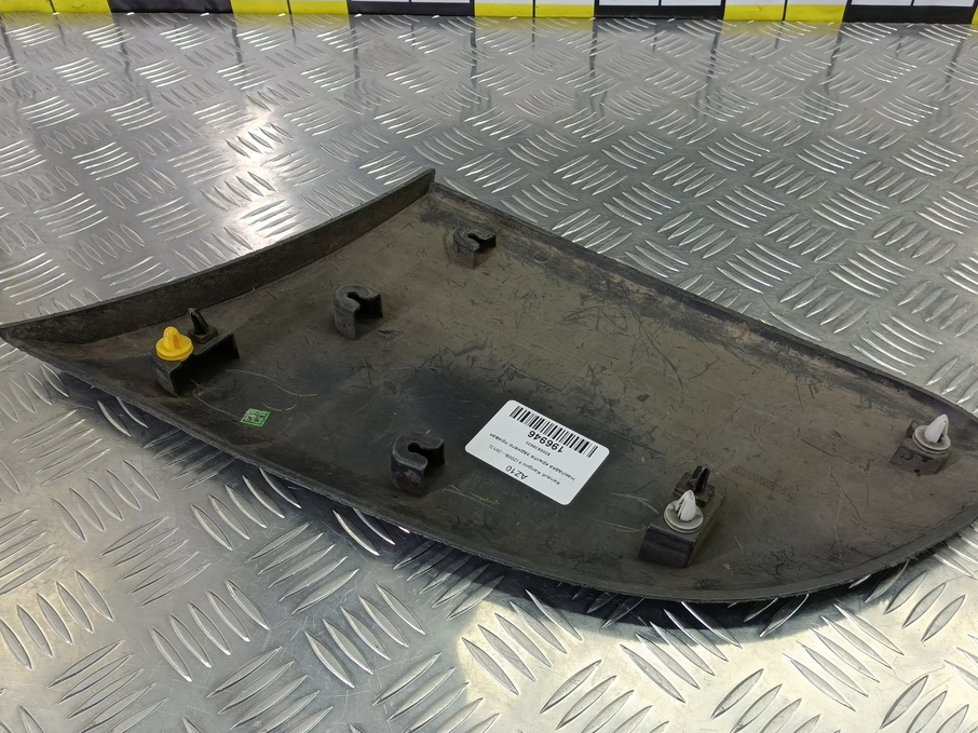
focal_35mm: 26
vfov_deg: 53.0
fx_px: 734
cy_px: 383
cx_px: 511
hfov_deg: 67.3
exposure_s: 1/50
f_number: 1.6
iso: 124
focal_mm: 4.11
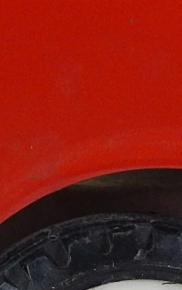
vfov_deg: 6.6
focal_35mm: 316
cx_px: 154
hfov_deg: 4.2
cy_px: 379
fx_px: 2502
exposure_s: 1/100
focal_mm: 10.9
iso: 400
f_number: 4
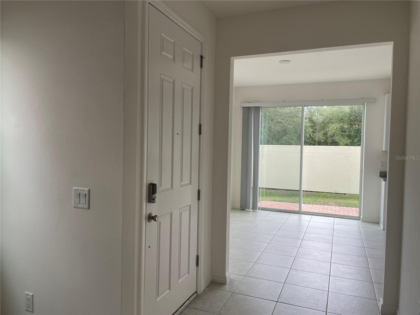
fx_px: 315
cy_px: 158
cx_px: 210
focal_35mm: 26
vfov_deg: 53.1
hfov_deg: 67.3
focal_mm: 4.2
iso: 40
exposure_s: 1/121
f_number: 1.6
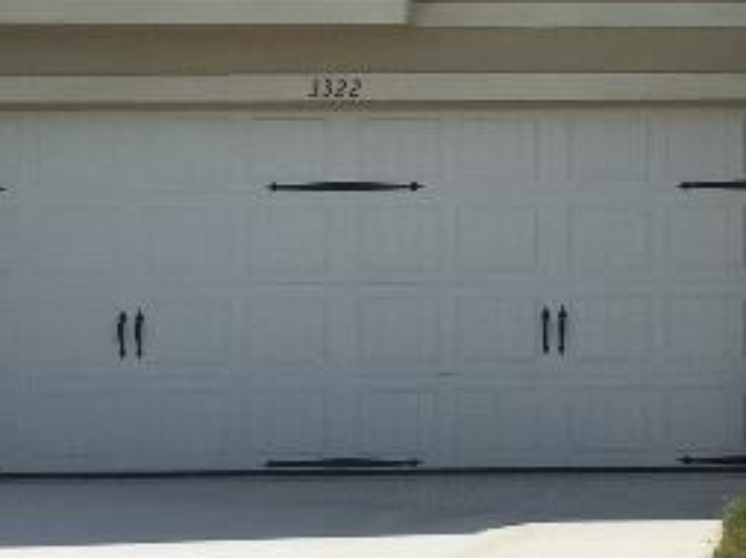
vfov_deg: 12.6
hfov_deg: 16.1
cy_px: 135
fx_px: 2519
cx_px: 934
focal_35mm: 117
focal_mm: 4.15
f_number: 2.2
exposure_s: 1/3968
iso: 32
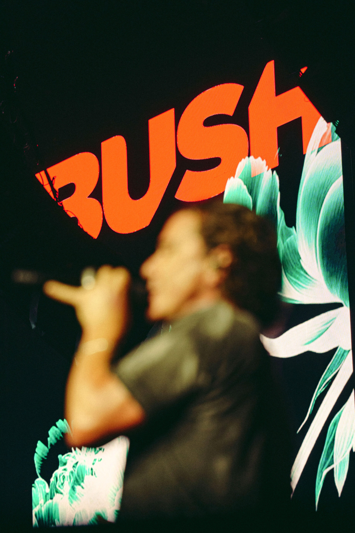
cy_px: 266
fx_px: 2958
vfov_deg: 10.3
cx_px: 178
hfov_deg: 6.9
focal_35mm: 200
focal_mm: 200
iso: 1250
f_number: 5.6
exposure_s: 1/250
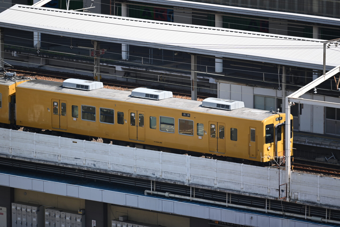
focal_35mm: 375
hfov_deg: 5.5
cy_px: 114
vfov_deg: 3.7
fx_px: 3542
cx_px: 170
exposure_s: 1/500
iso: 160
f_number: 6.3
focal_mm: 250
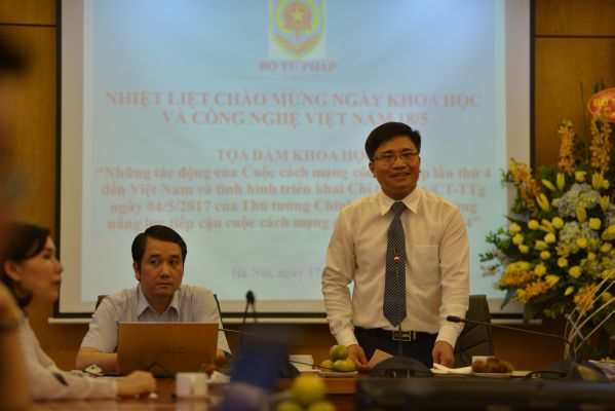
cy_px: 206
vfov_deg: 11.4
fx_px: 2051
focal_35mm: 120
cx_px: 308
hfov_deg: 17.1
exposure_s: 1/125
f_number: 2.8
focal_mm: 120
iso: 400
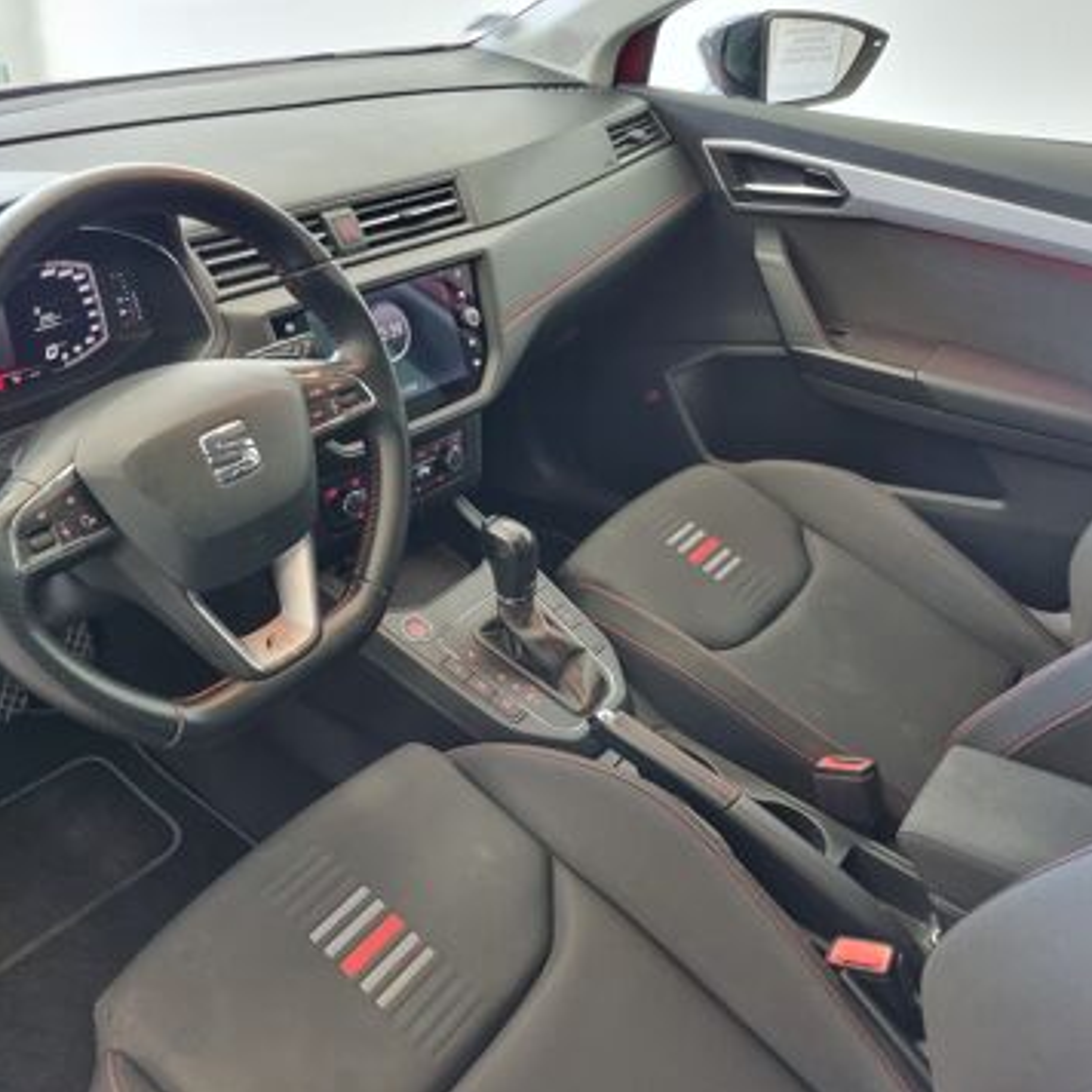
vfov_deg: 52.5
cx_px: 383
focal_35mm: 31
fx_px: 1106
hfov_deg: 51.8
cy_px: 549
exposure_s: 1/50
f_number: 1.8
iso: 250
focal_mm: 5.4
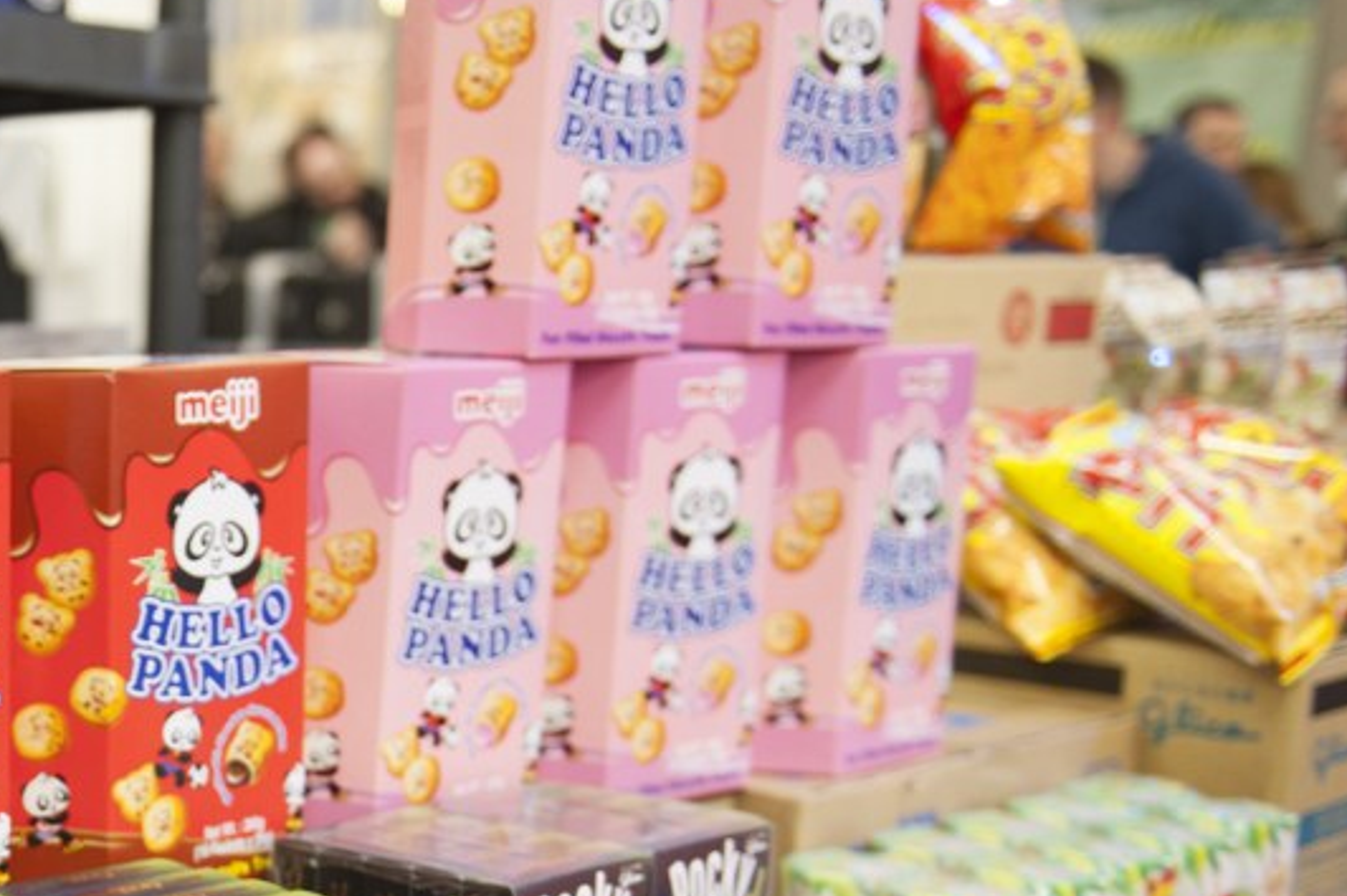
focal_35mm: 70
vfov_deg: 18.9
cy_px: 893
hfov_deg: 26.9
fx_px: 2617
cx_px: -76
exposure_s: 1/30
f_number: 2.8
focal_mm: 31
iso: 640
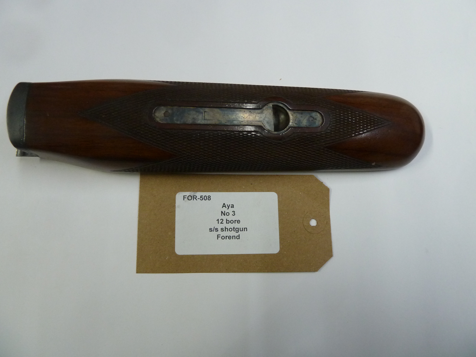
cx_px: 238
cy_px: 178
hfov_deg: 69.4
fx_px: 344
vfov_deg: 54.9
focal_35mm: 25
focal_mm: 4.1
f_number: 3.3
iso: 250
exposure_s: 1/30
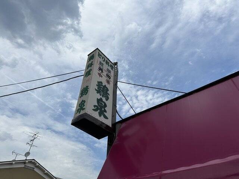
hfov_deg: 71.6
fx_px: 166
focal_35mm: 24
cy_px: 90
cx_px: 120
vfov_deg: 56.8
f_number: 1.78
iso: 80
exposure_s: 1/7042
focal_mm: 6.86
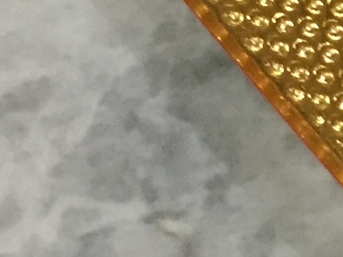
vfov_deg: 9.0
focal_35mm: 160
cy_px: -143
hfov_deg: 11.5
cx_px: 608
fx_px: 1585
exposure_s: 1/33
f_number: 2.2
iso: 250
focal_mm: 4.15
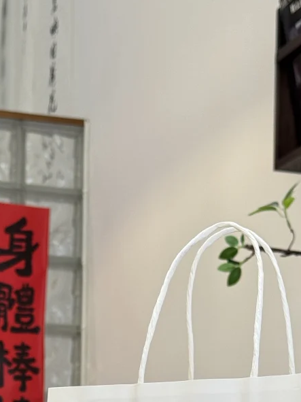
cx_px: 65
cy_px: 449
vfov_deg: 16.3
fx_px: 1357
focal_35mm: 117
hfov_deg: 12.6
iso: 64
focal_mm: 6.76
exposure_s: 1/50
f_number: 1.78
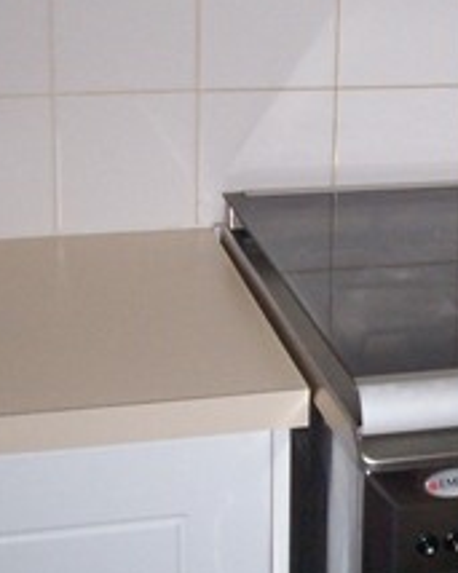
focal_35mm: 105
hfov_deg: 14.3
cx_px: 514
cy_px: 139
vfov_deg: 18.2
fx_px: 1780
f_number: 4.5
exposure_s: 1/64
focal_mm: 5.9
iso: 140
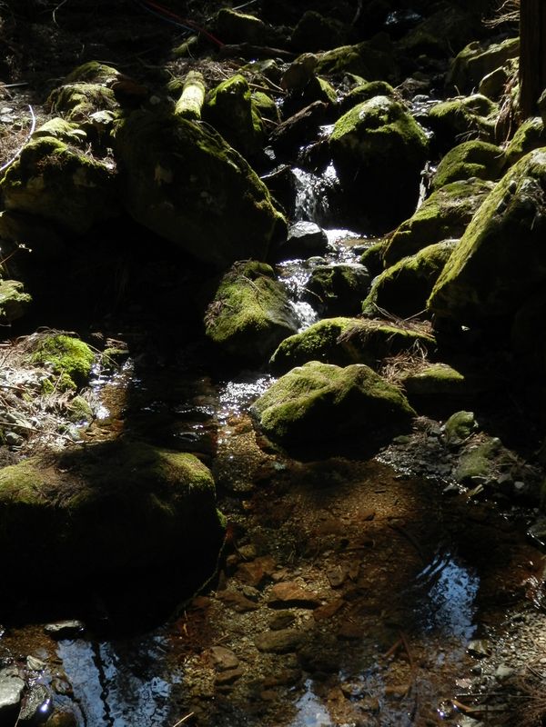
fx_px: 946
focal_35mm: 45
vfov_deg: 42.1
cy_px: 364
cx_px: 273
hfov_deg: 32.2
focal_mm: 8
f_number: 3.8
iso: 80
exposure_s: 1/125
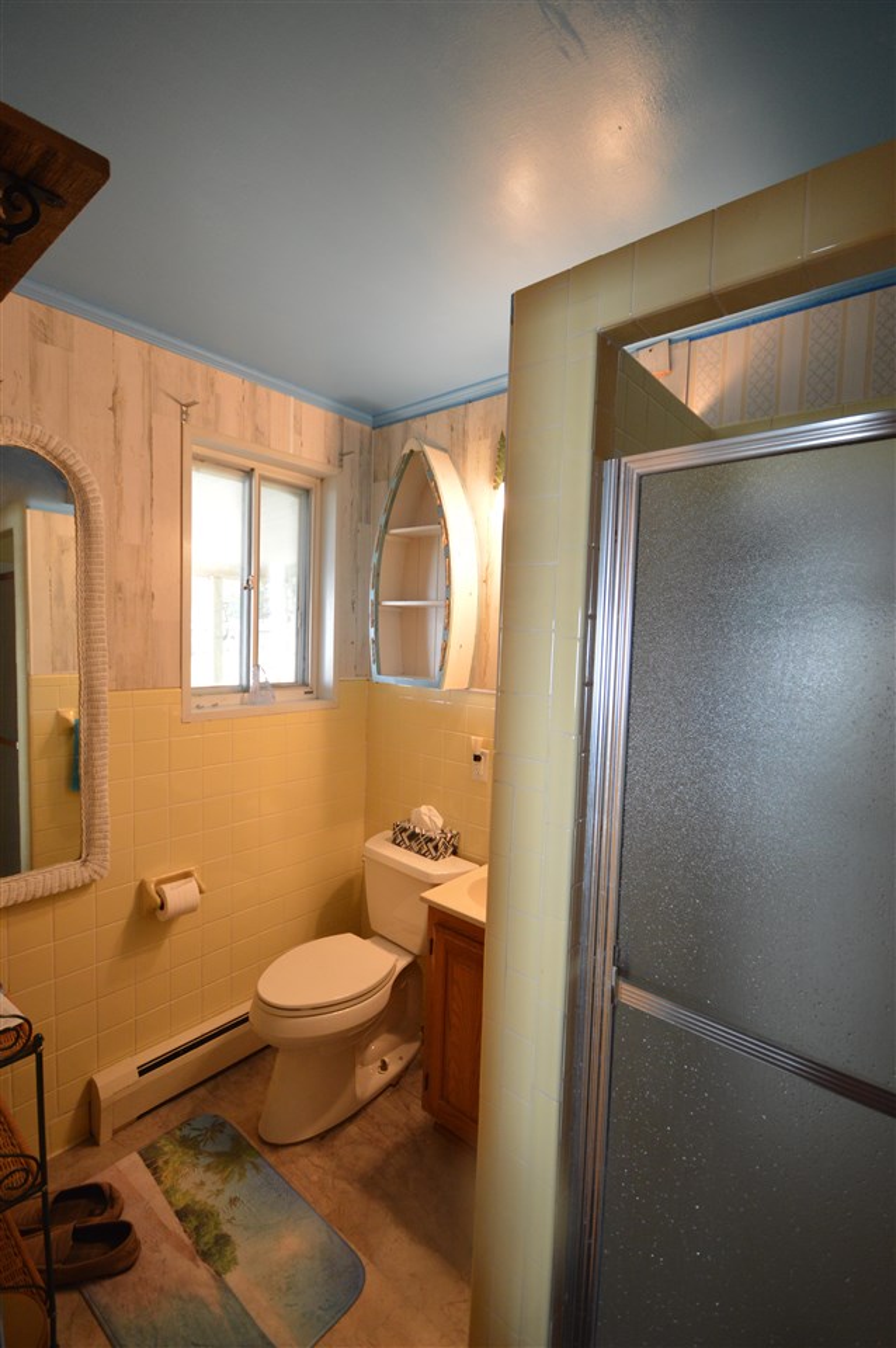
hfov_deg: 77.2
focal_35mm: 15
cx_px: 448
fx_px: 561
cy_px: 674
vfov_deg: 100.4
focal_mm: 10
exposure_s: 1/60
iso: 720
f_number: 4
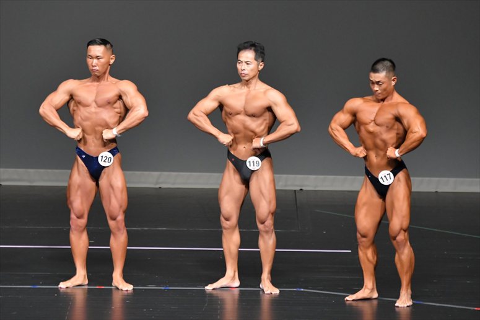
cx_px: 240
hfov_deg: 6.5
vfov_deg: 4.4
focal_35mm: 315
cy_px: 160
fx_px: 4198
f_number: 5.6
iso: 5000
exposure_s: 1/400
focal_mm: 210
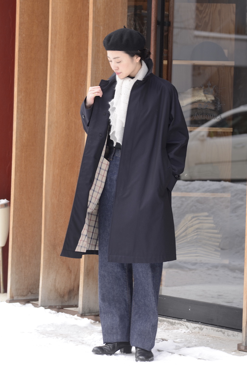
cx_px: 124
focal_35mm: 128
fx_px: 1318
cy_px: 186
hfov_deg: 10.7
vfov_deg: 16.1
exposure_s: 1/125
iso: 160
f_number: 2.2
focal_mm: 85
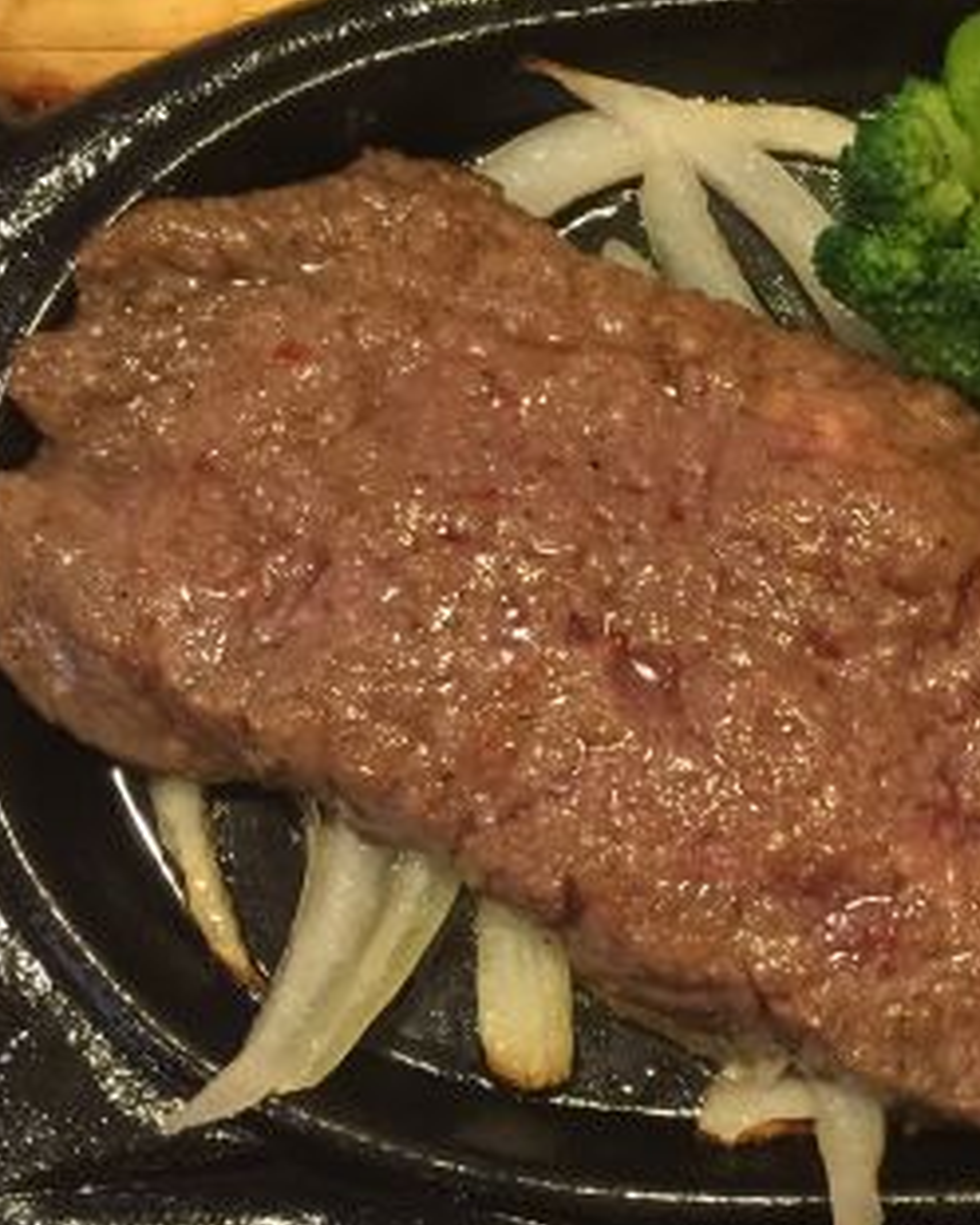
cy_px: 654
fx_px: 2320
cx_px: 763
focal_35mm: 64
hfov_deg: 23.5
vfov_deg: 29.6
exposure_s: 1/10
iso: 100
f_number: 2.2
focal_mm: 4.15
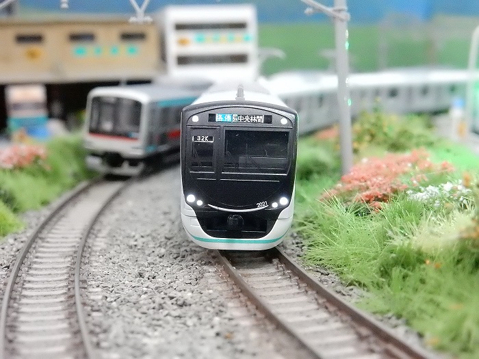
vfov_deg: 24.4
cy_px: 180
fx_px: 830
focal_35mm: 60
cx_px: 240
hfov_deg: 32.2
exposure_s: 1/40
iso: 3200
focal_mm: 10.7
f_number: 4.5
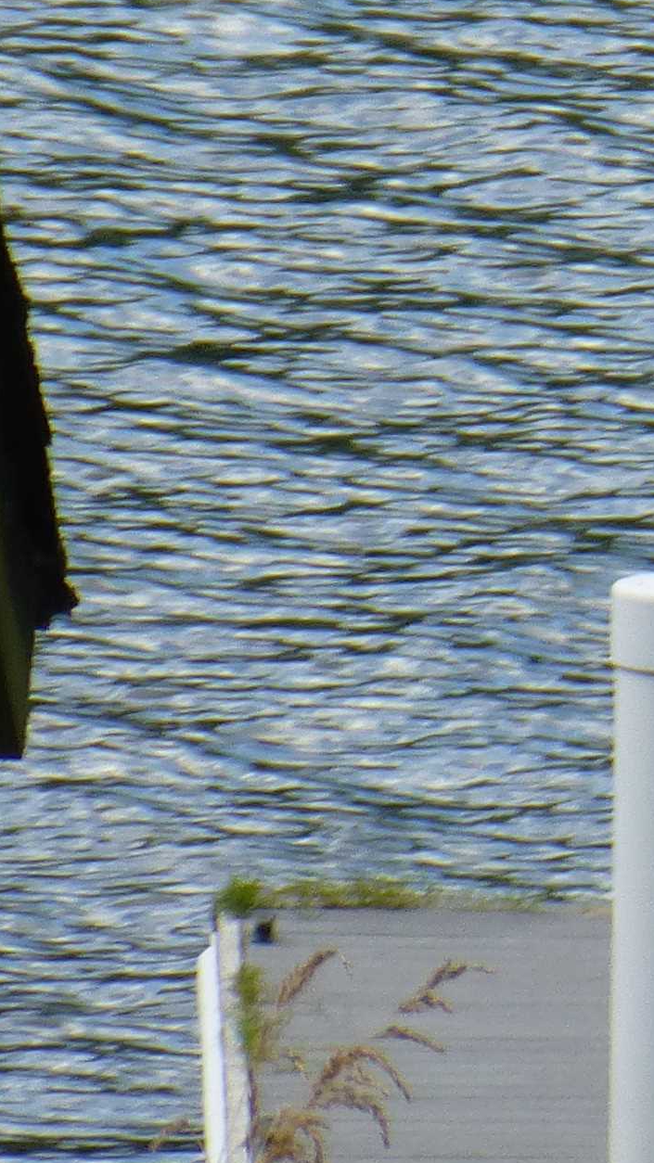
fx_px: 50241
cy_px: 1001
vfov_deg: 1.3
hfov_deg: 0.7
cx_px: 1110
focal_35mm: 1629
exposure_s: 1/250
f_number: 6.2
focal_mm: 77.4
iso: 100
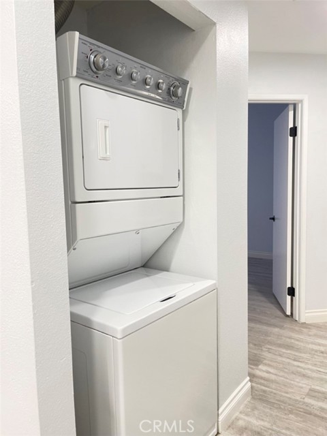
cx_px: 164
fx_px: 315
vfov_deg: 69.4
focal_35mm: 25
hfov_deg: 54.9
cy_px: 218
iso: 200
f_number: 1.6
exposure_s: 1/60
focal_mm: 5.1
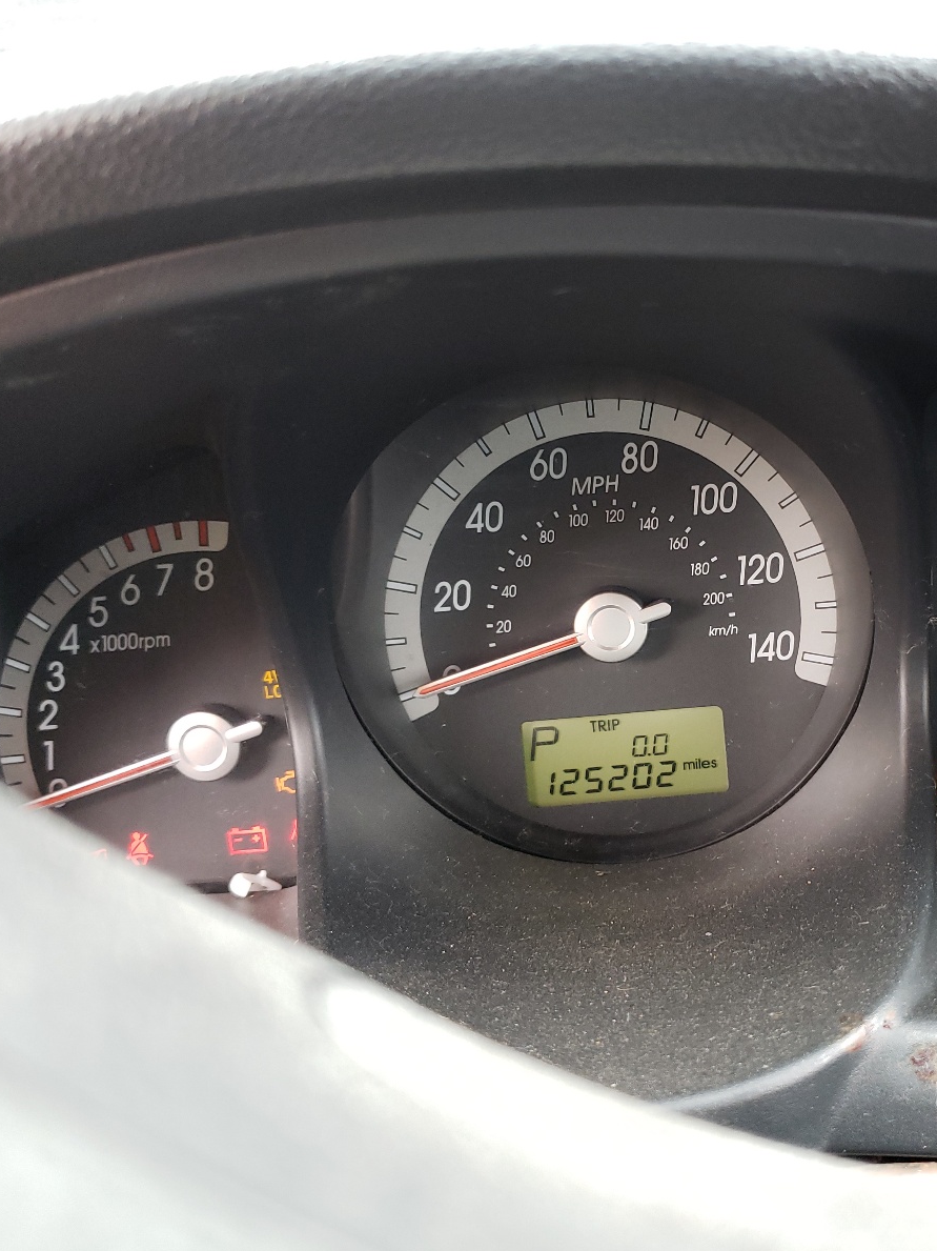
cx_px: 693
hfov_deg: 39.7
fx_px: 1264
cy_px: 625
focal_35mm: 35
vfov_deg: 52.6
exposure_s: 1/60.2
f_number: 1.5
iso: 130
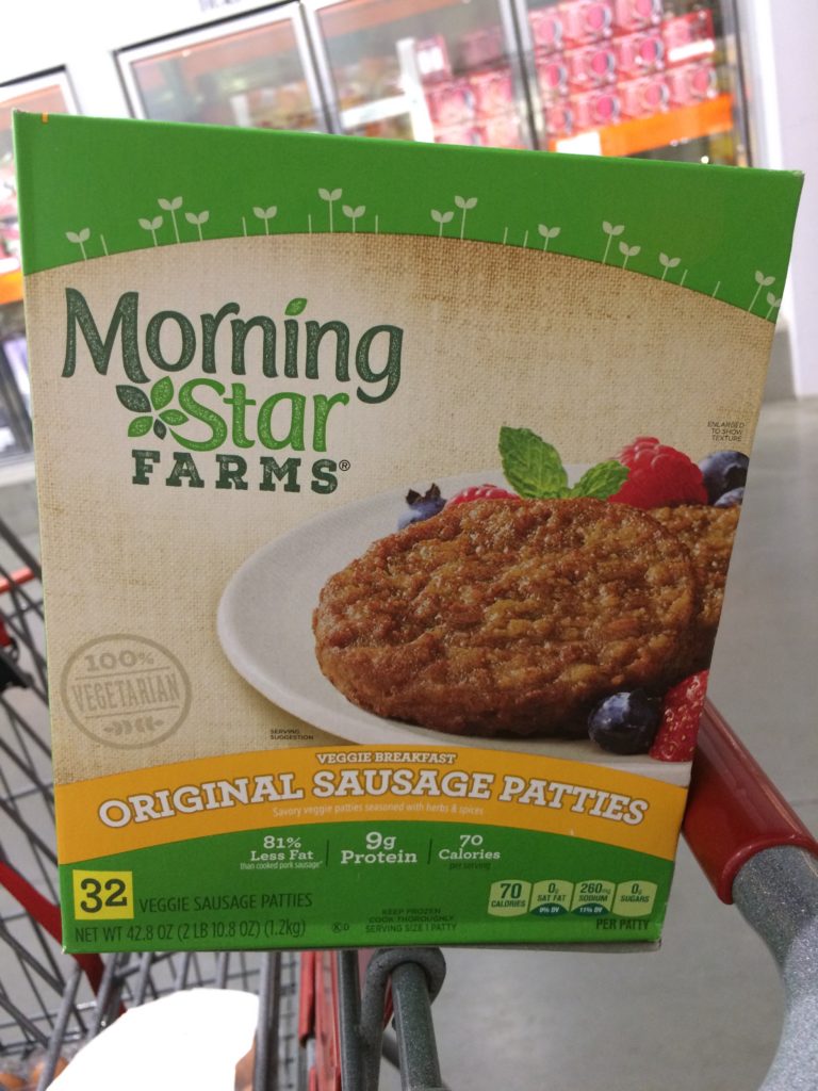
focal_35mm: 29
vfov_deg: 61.7
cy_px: 546
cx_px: 409
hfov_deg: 48.2
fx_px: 914
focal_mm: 4.15
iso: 160
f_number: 2.2
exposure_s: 1/30
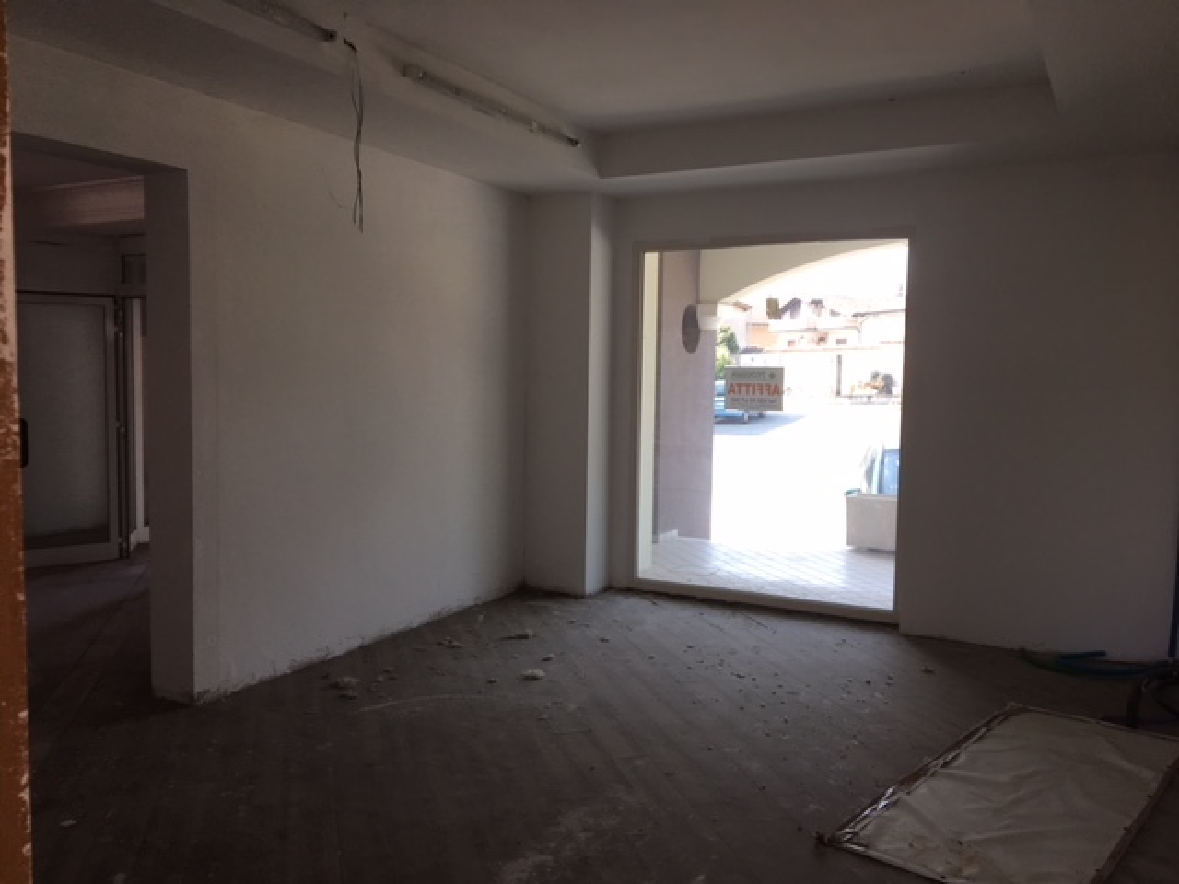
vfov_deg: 48.2
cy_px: 442
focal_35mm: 29
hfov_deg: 61.7
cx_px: 590
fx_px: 988
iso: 25
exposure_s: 1/100
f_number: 2.2
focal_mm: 4.15
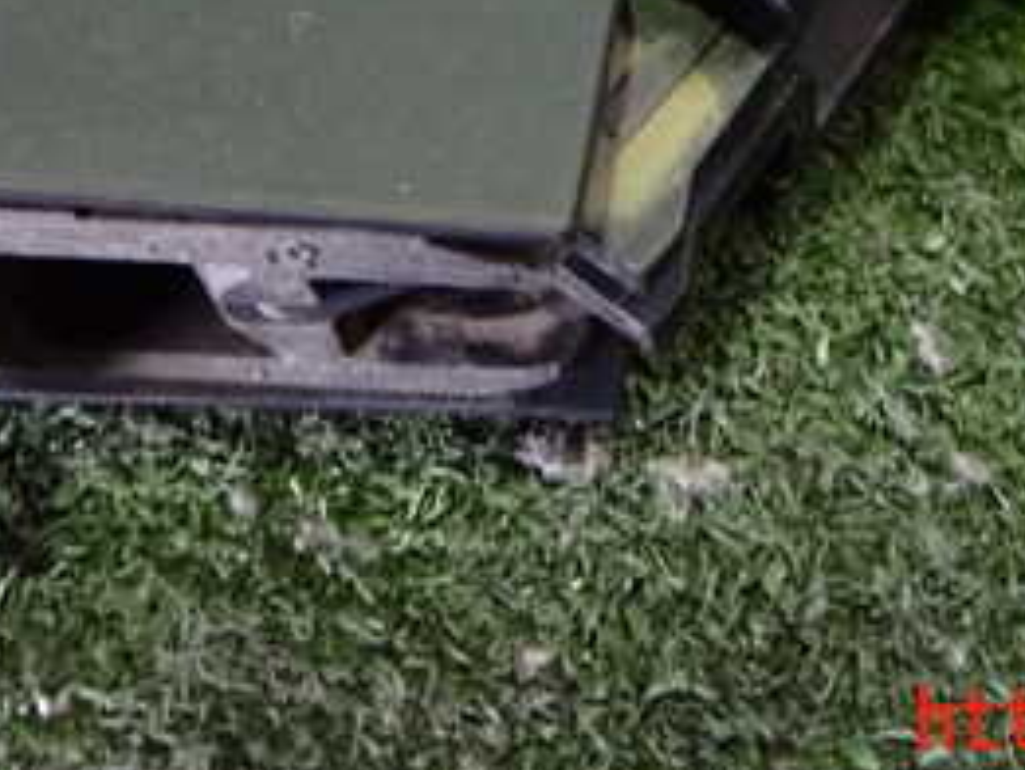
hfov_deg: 28.1
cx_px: 624
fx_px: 2044
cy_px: -110
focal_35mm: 69
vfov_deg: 20.2
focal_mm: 5.4
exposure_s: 1/60
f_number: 2.3
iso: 1250
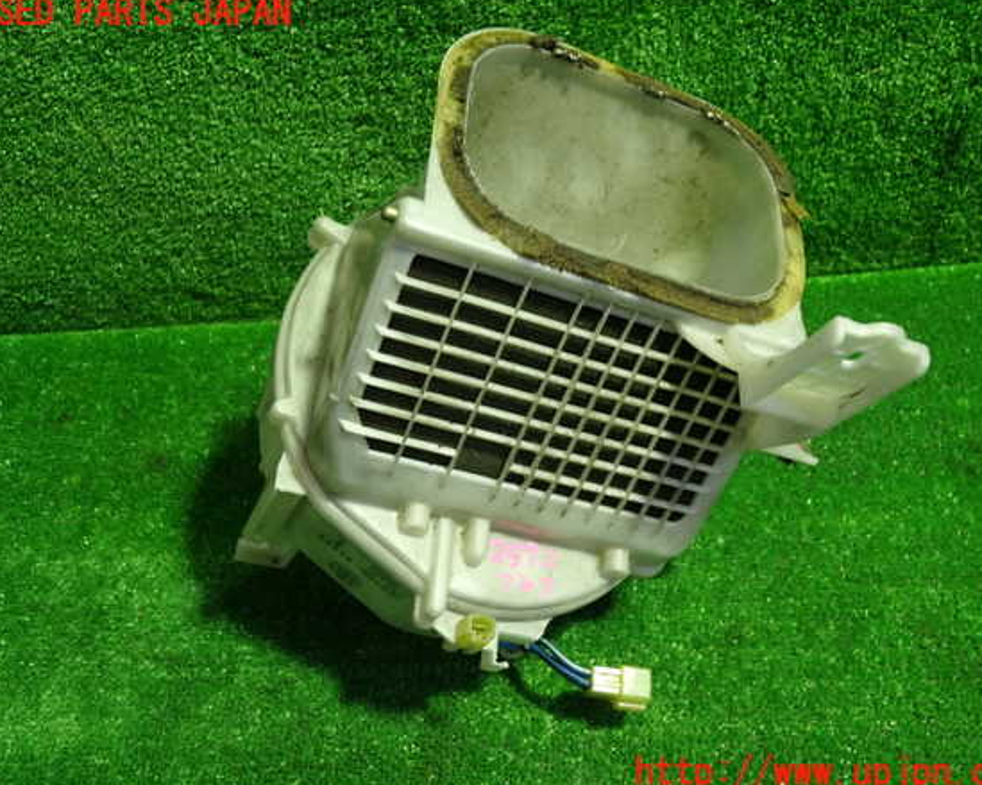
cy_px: 393
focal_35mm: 32
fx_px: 930
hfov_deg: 55.7
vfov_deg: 45.8
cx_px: 503
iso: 250
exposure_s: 1/30
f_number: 2.3
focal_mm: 5.4
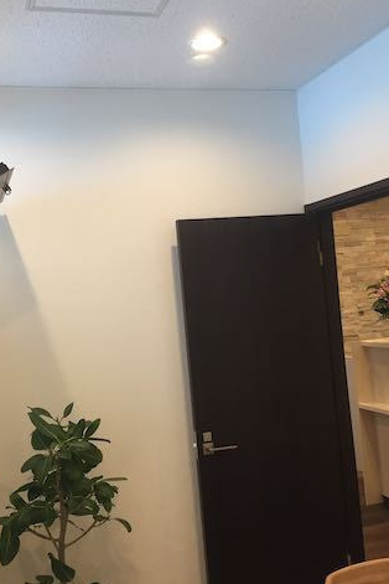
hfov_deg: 32.6
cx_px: 181
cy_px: 293
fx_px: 664
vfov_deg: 47.4
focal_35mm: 41
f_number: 2.2
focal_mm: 4.15
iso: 64
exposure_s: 1/30
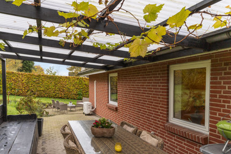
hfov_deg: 70.1
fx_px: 160
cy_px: 87
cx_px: 84
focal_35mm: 25
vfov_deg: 51.2
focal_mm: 18
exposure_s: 1/200
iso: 500
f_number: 6.3
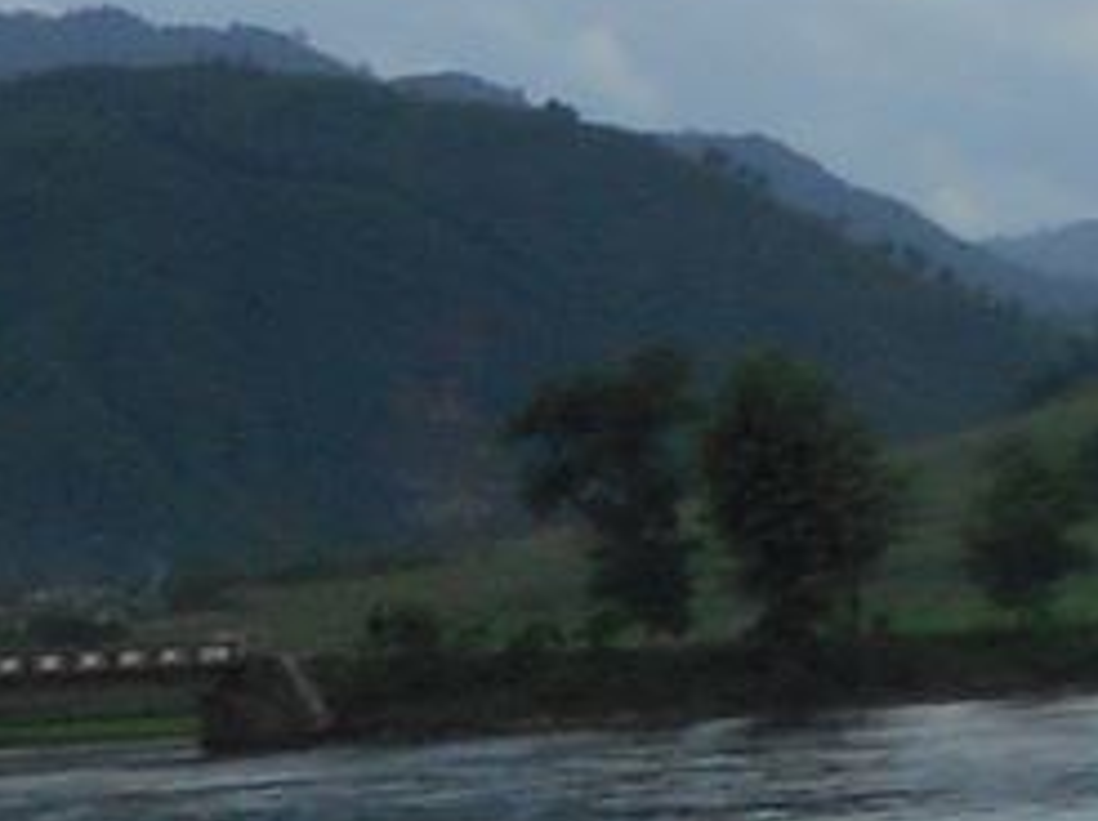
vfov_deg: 24.0
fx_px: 1933
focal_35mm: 61
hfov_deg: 31.0
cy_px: 435
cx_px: 228
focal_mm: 4.5
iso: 80
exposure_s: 1/250
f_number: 10.5
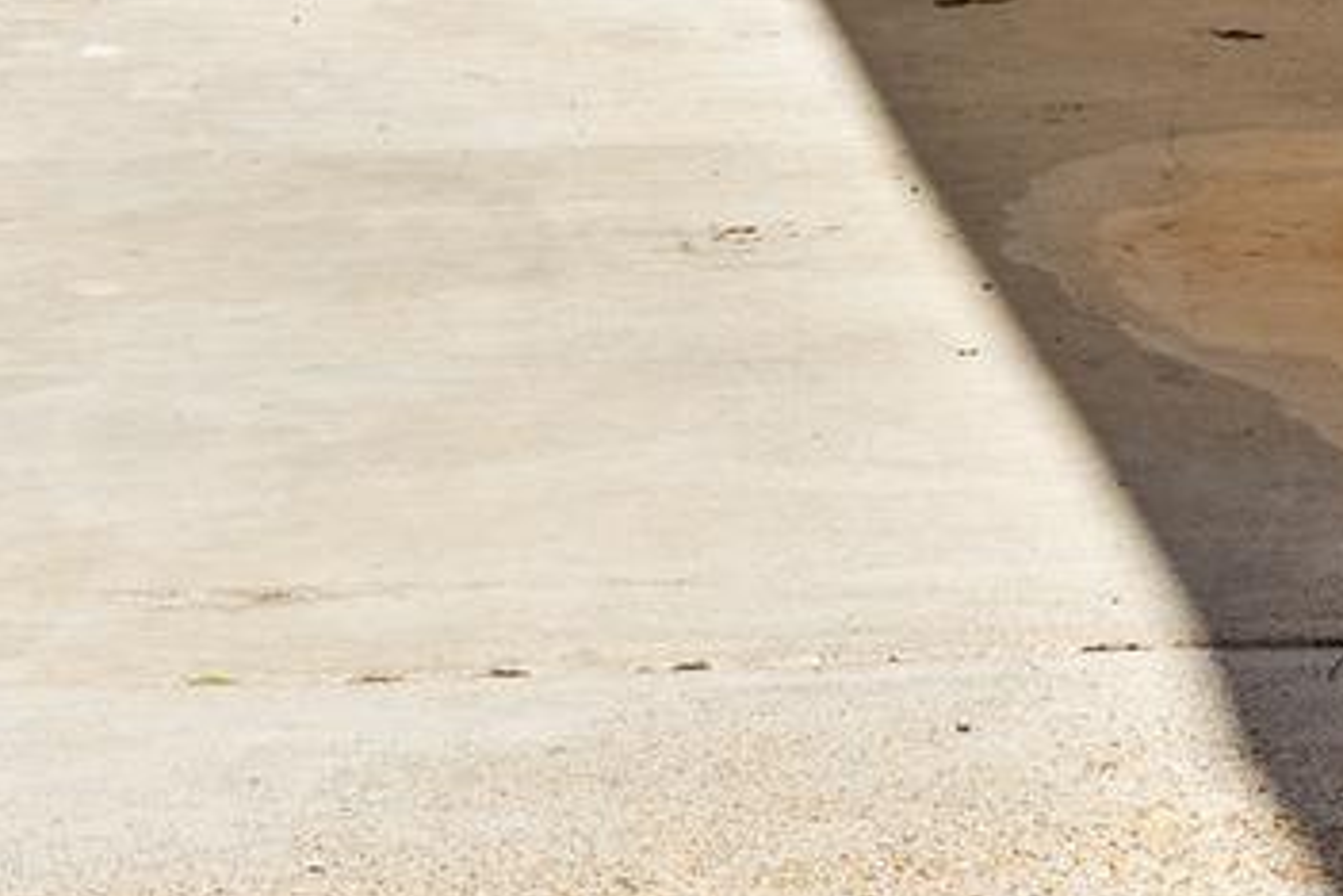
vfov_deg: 6.9
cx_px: -138
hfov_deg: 11.0
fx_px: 6861
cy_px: -1491
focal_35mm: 184
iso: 125
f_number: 8
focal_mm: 31.5
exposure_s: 1/160
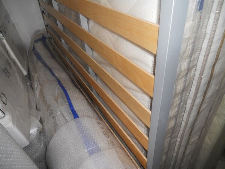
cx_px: 112
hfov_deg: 65.3
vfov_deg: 51.4
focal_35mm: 27
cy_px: 84
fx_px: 175
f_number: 3.2
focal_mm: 4.9
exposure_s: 1/25
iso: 100
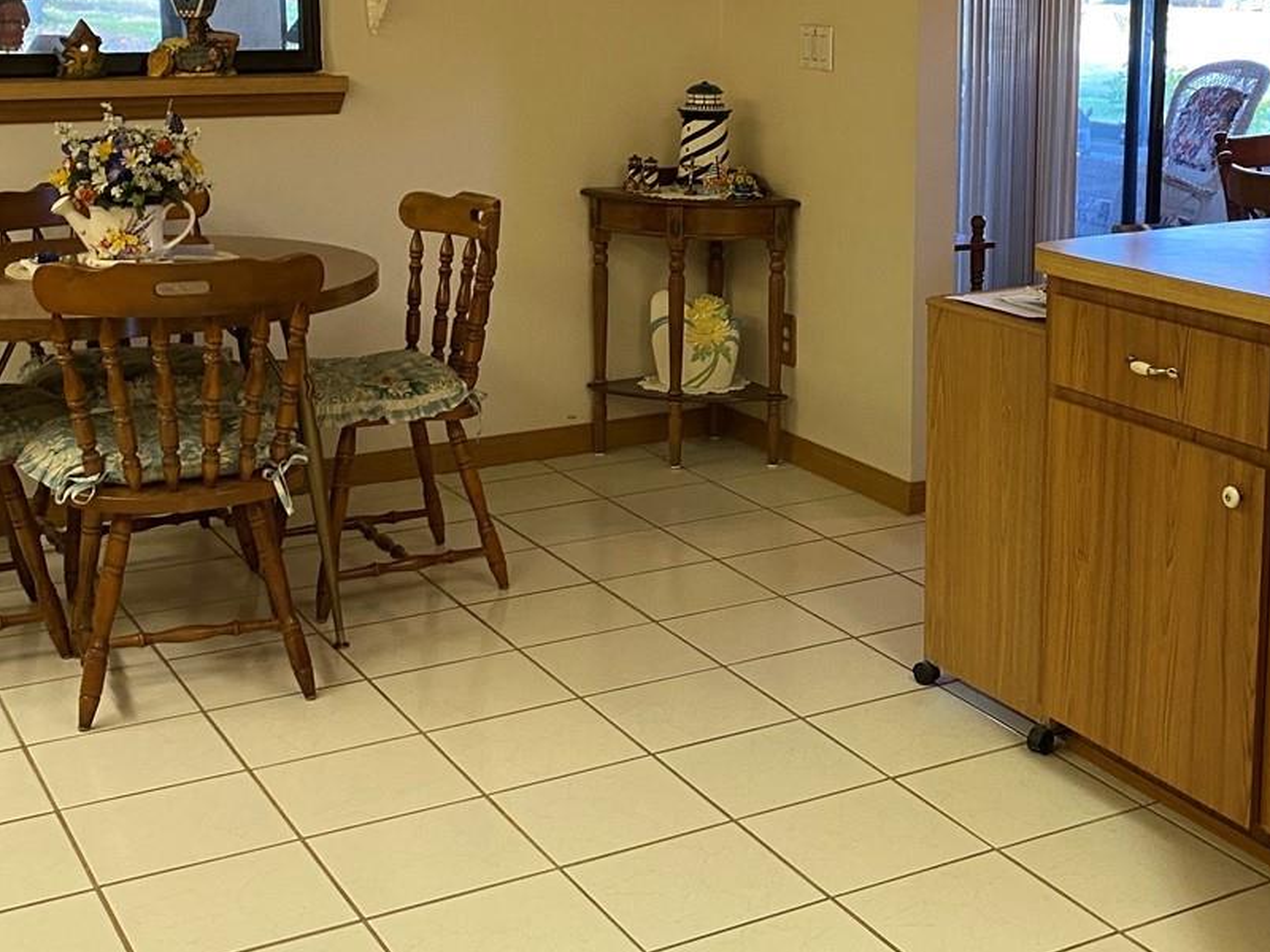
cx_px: 887
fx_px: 1908
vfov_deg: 27.8
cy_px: 279
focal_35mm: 52
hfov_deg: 36.3
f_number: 1.8
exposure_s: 1/60
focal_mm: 4.25
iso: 160
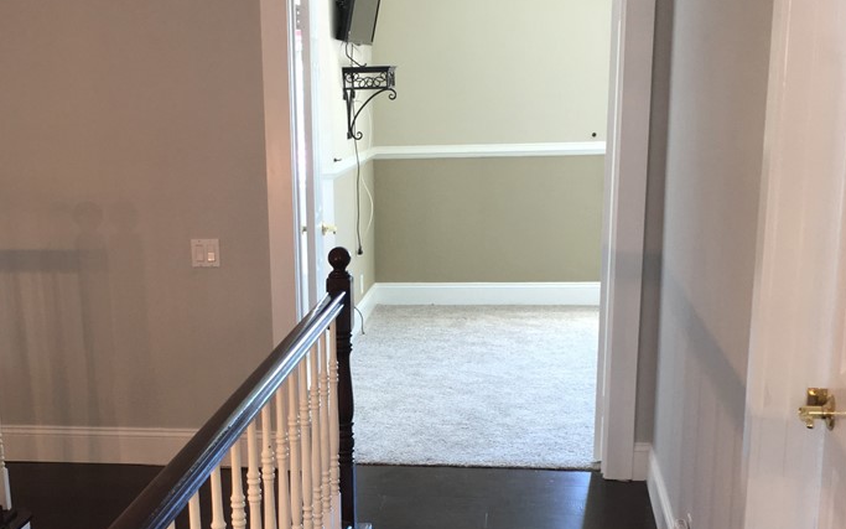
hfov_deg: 43.4
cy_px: 367
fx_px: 1061
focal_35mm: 46
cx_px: 386
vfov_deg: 27.8
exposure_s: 1/30
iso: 32
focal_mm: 4.15
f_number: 2.2
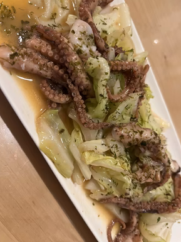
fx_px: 188
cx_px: 93
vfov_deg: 65.3
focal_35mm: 27
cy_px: 118
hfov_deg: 51.4
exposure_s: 1/50
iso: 200
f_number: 1.5
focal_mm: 5.7
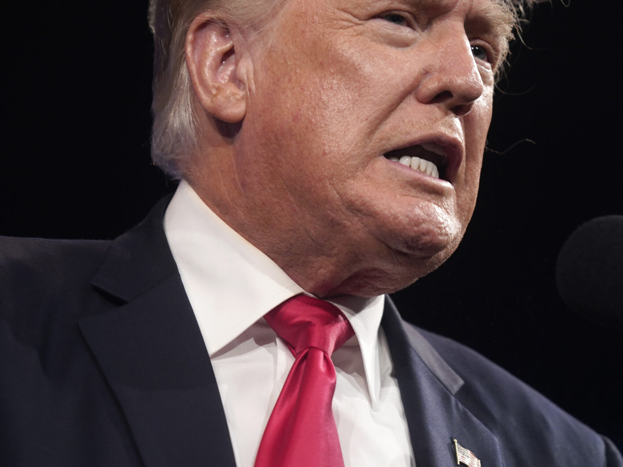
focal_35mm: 403
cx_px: 342
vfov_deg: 3.7
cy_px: 165
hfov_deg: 4.9
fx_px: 7254
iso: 640
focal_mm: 280
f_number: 4
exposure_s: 1/160
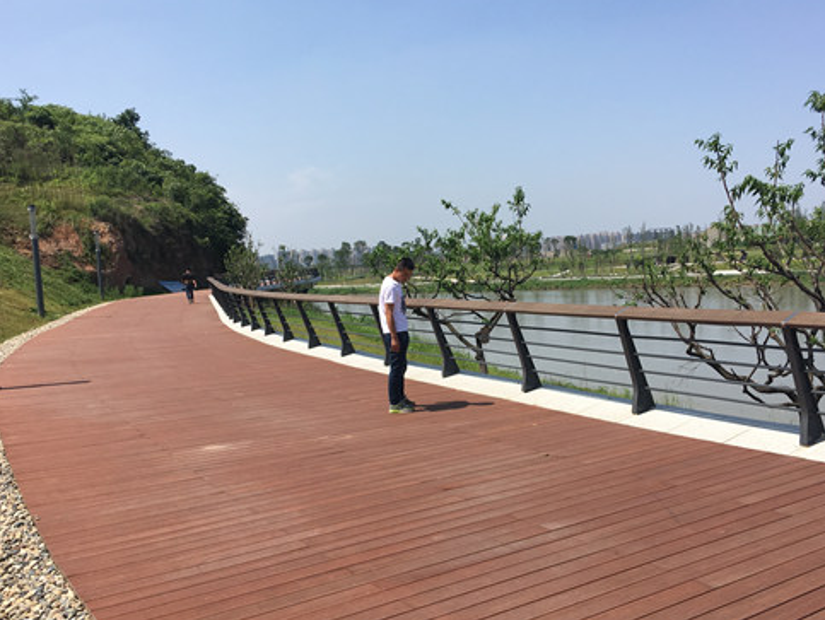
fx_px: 859
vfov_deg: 39.7
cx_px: 471
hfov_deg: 51.2
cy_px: 333
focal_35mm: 36
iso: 25
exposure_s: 1/1374
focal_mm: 4.15
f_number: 2.2
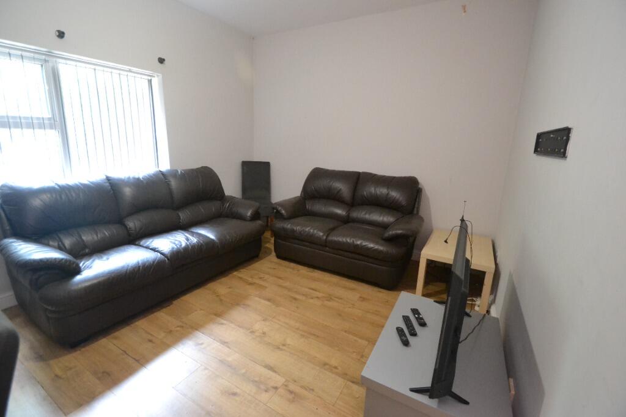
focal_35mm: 15
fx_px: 261
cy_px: 208
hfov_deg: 100.4
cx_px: 313
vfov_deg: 77.3
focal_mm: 10
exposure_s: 1/50
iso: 3200
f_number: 3.5
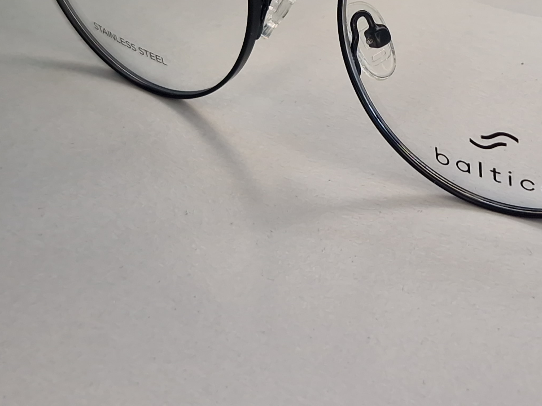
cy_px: 59
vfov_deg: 31.0
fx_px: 705
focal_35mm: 45
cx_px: 405
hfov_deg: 40.9
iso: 50
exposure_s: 1/218
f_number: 1.8
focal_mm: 5.4
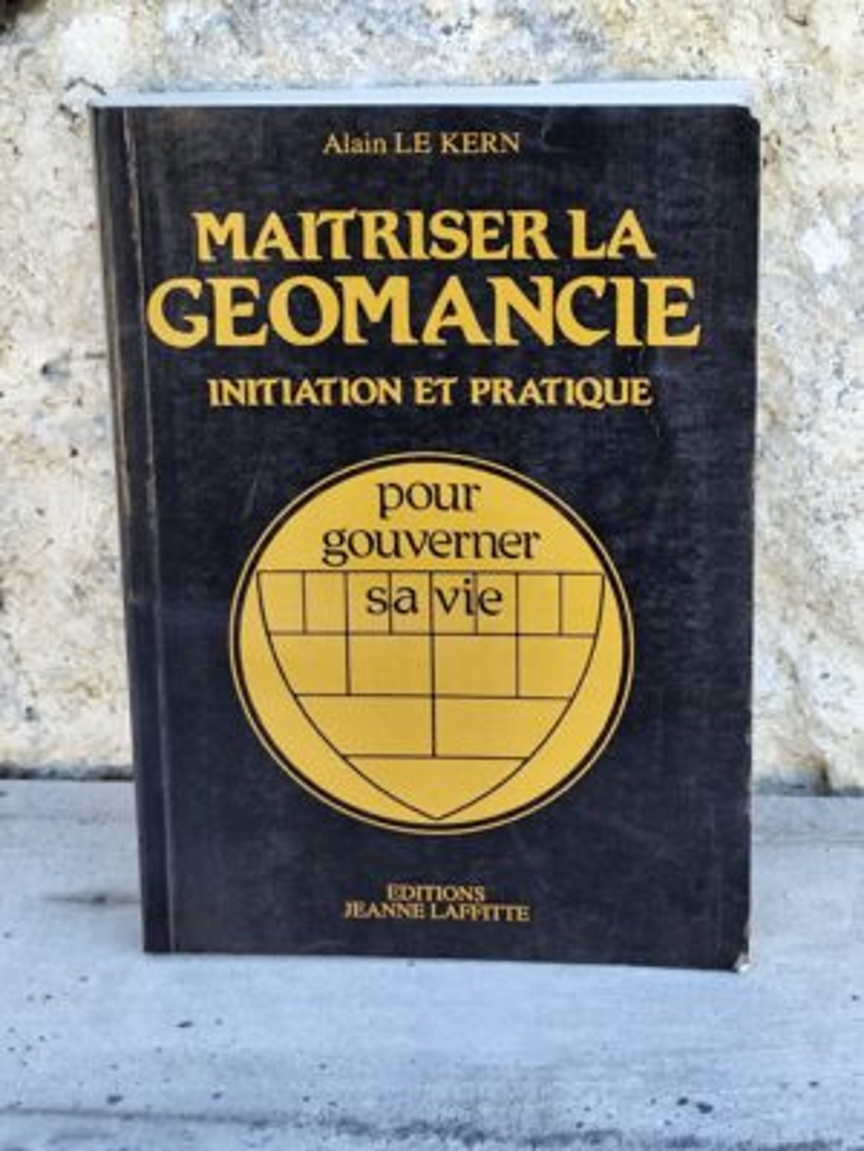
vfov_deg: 21.1
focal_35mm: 93
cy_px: 576
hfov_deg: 15.9
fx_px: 3095
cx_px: 432
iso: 80
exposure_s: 1/100
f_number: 1.65
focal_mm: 6.19
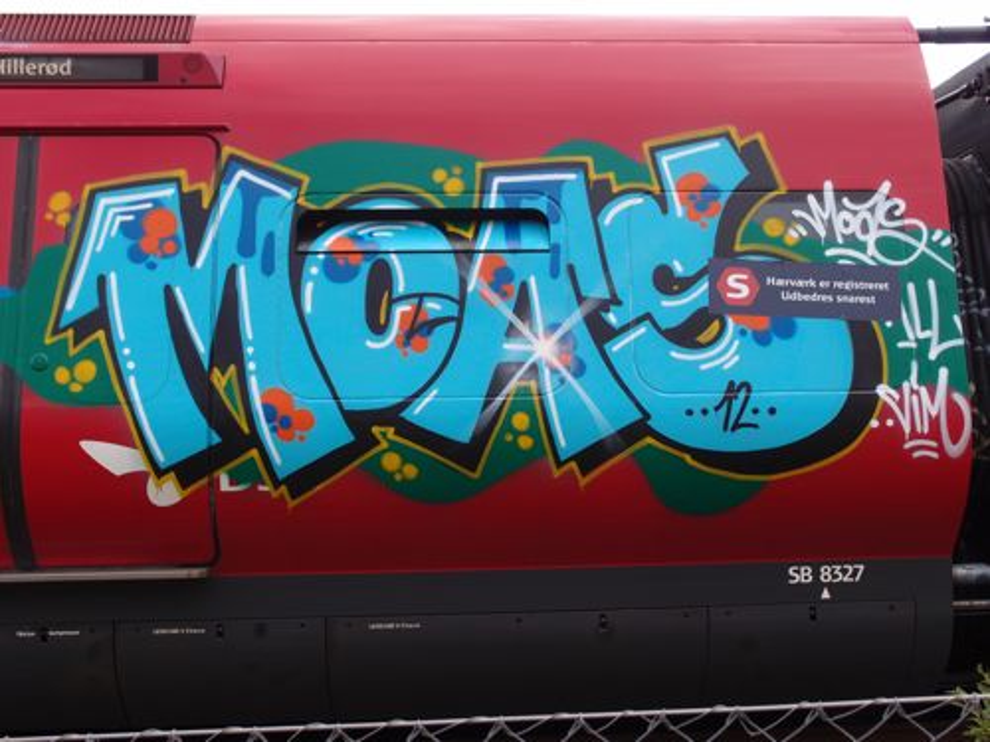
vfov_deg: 35.1
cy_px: 371
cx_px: 495
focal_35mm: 41
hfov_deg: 45.8
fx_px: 1173
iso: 100
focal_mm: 8.99
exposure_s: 1/500
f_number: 3.2
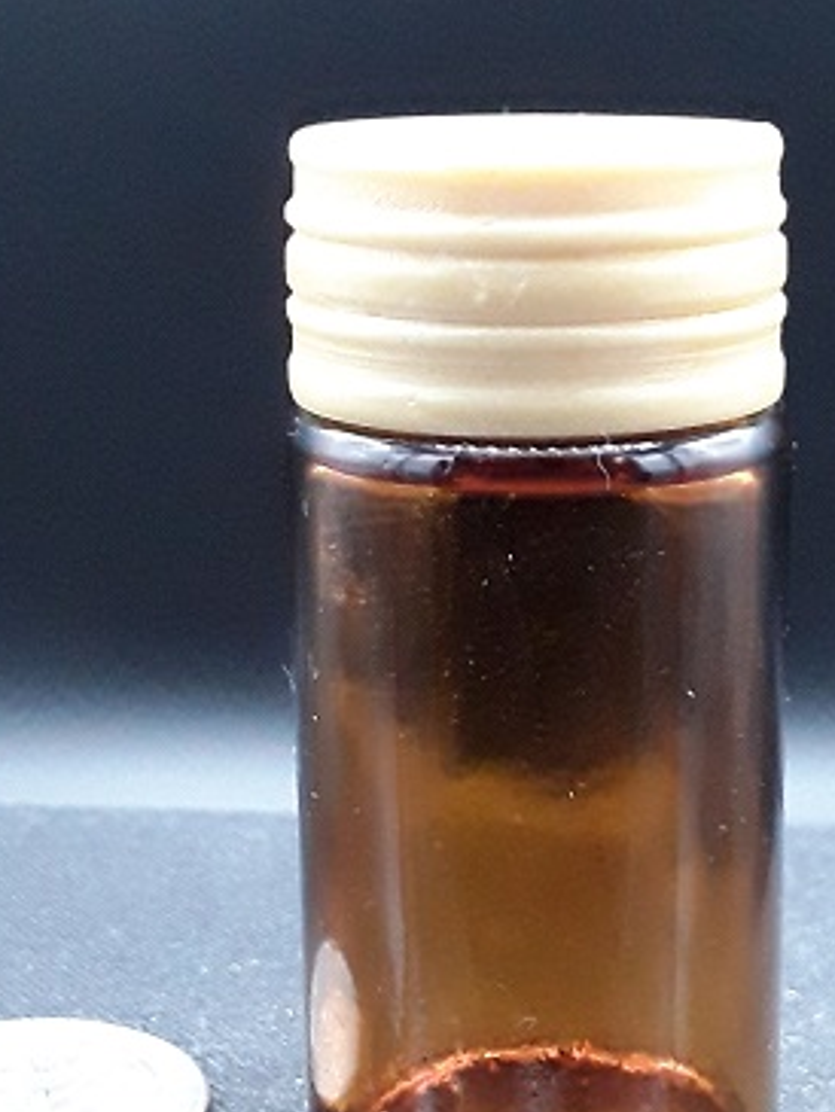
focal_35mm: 37
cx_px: 480
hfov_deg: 38.6
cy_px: 689
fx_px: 1189
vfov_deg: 49.7
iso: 400
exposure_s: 1/100
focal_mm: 2.91
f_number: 1.9
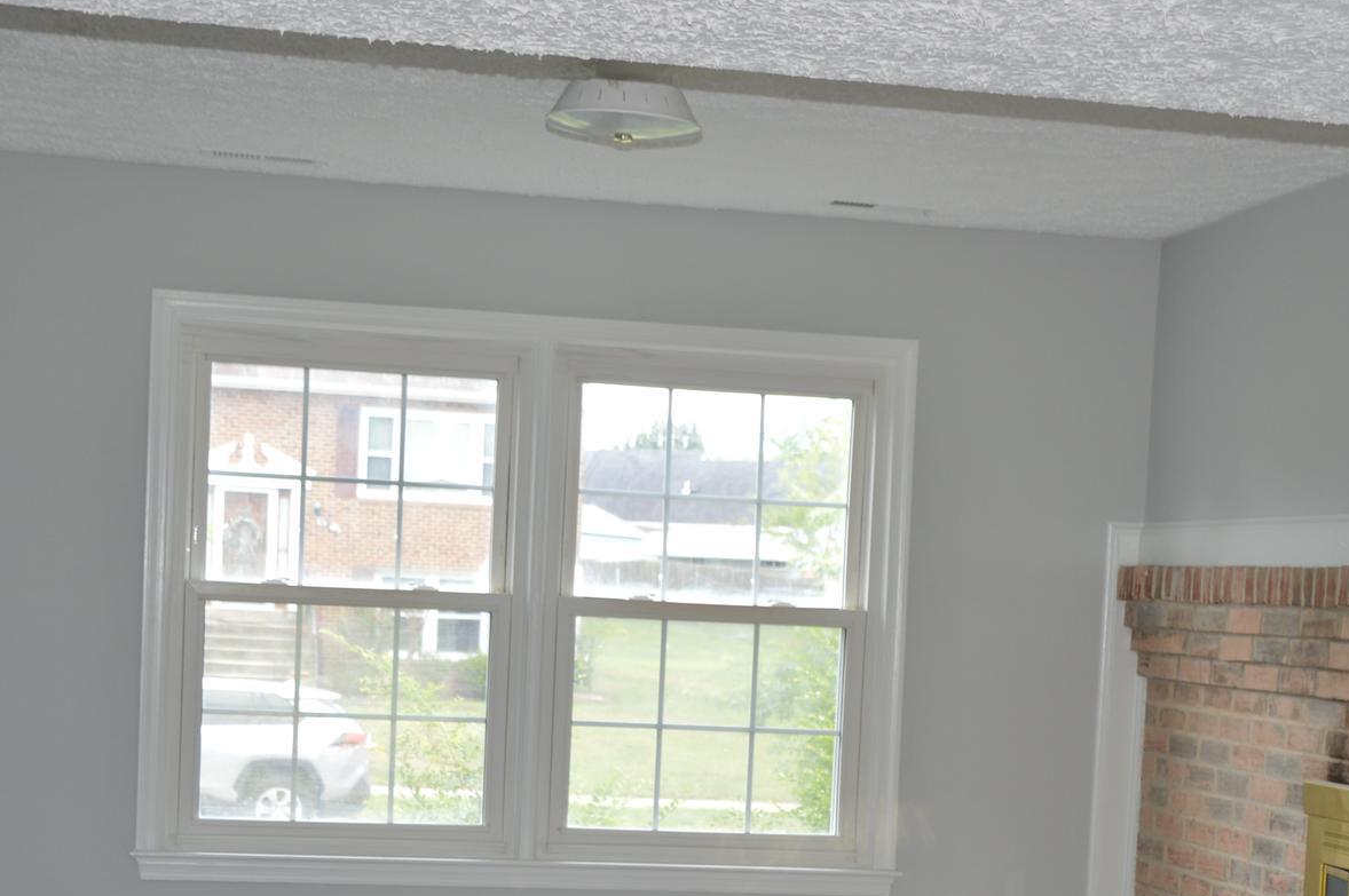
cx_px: 696
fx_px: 2733
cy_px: 754
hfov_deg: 27.7
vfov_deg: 18.4
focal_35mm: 73
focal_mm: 28
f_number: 4
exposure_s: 1/125
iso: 200
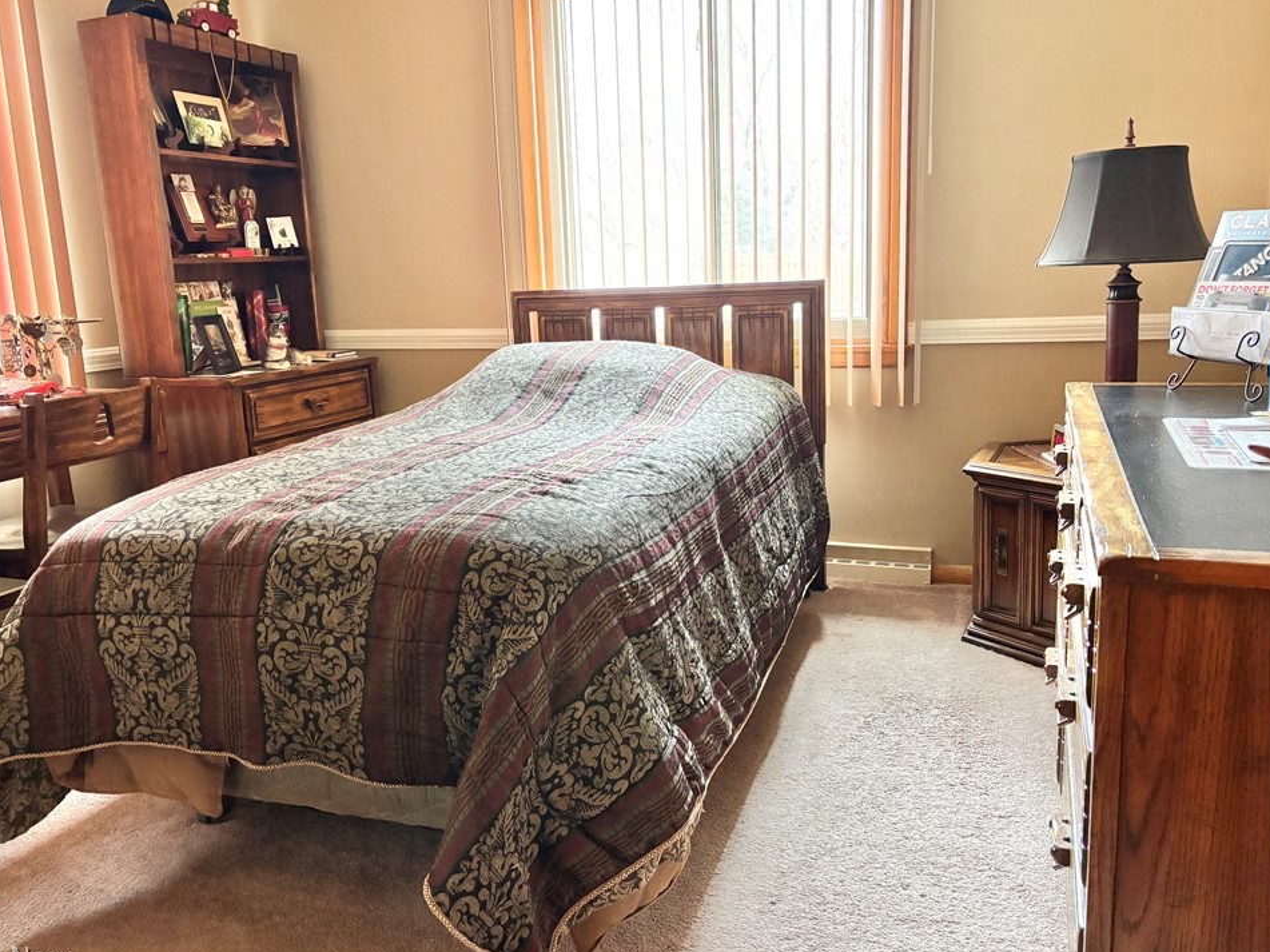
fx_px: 1027
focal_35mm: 28
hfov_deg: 63.4
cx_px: 617
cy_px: 467
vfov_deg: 49.7
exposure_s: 1/40
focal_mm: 5.96
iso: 400
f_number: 1.6
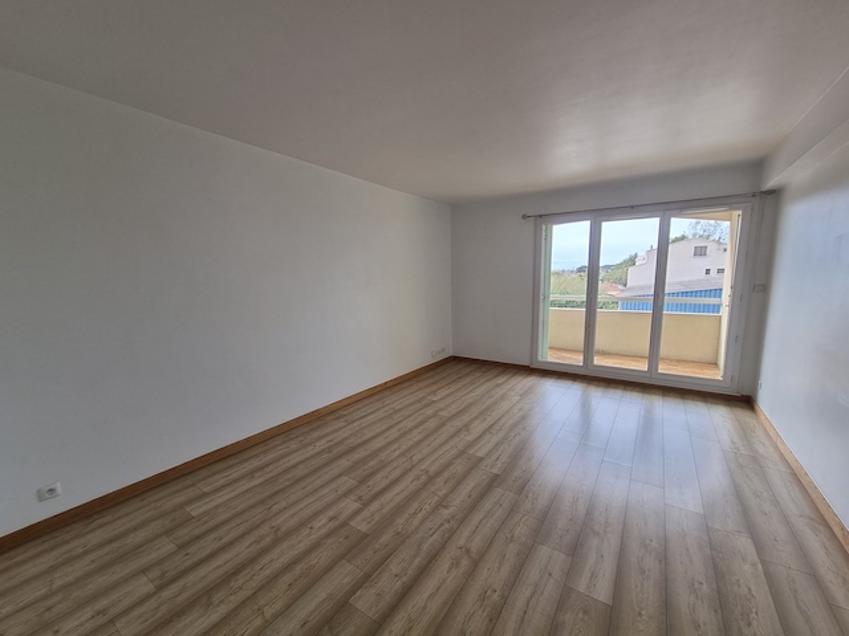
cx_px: 424
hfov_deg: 106.2
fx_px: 319
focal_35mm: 13
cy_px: 318
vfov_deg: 89.9
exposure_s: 1/103
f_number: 2.2
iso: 50
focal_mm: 2.2
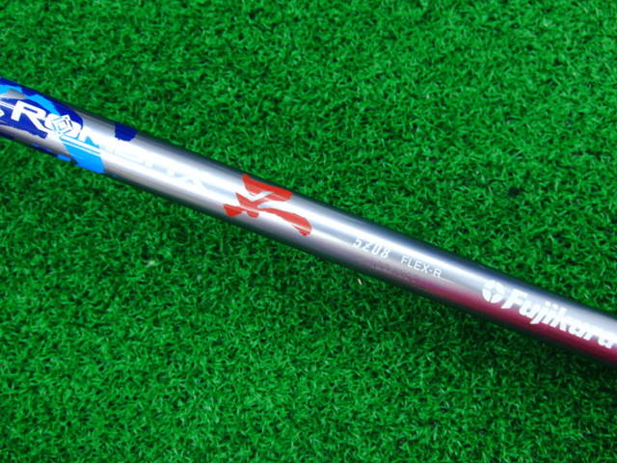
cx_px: 308
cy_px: 232
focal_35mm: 37
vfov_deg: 38.7
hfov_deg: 50.1
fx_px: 659
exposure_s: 1/40
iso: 400
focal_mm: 6.42
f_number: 3.6
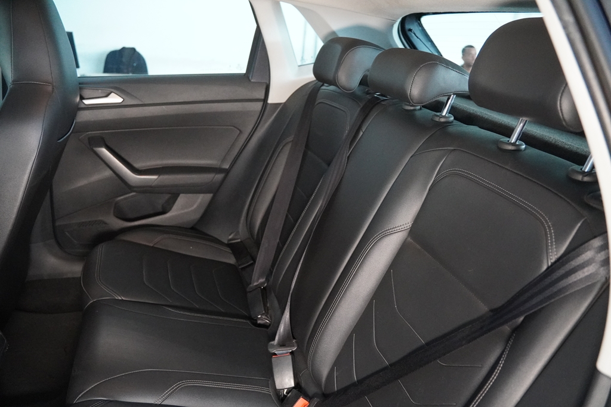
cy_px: 204
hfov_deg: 70.4
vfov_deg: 50.4
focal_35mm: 26
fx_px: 433
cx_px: 306
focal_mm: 17
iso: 6400
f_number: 2.8
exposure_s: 1/160
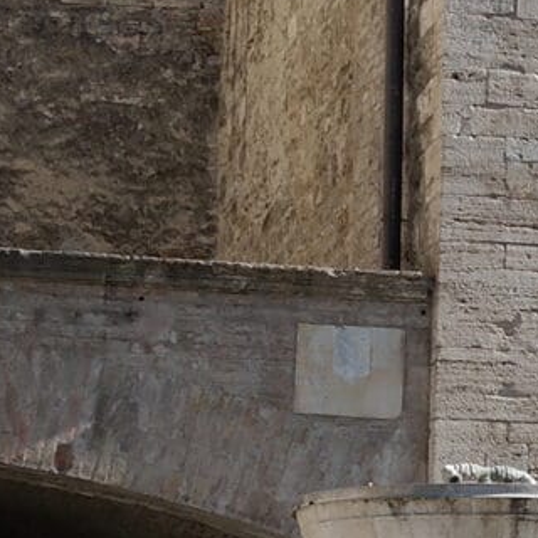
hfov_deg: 6.6
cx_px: 1490
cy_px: 367
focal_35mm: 245
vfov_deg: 7.1
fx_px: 4308
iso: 100
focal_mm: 24
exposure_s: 1/250
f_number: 6.3
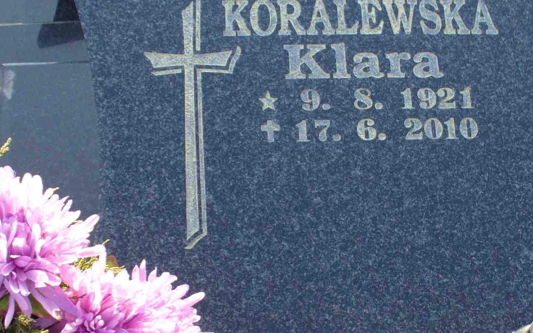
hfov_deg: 28.4
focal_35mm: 72
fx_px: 1046
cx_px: 346
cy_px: 261
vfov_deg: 18.0
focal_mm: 6.1
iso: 80
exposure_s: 1/160
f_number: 2.8
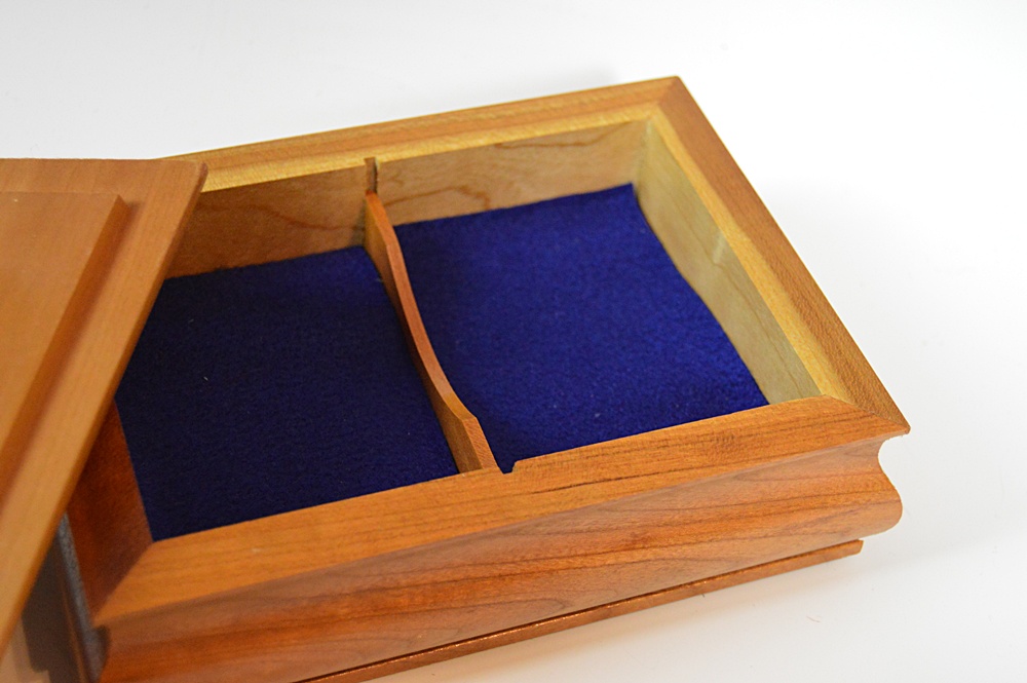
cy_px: 342
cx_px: 514
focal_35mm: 60
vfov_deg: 22.6
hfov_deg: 33.4
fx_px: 1710
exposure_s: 1/60
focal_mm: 40
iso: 3200
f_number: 5
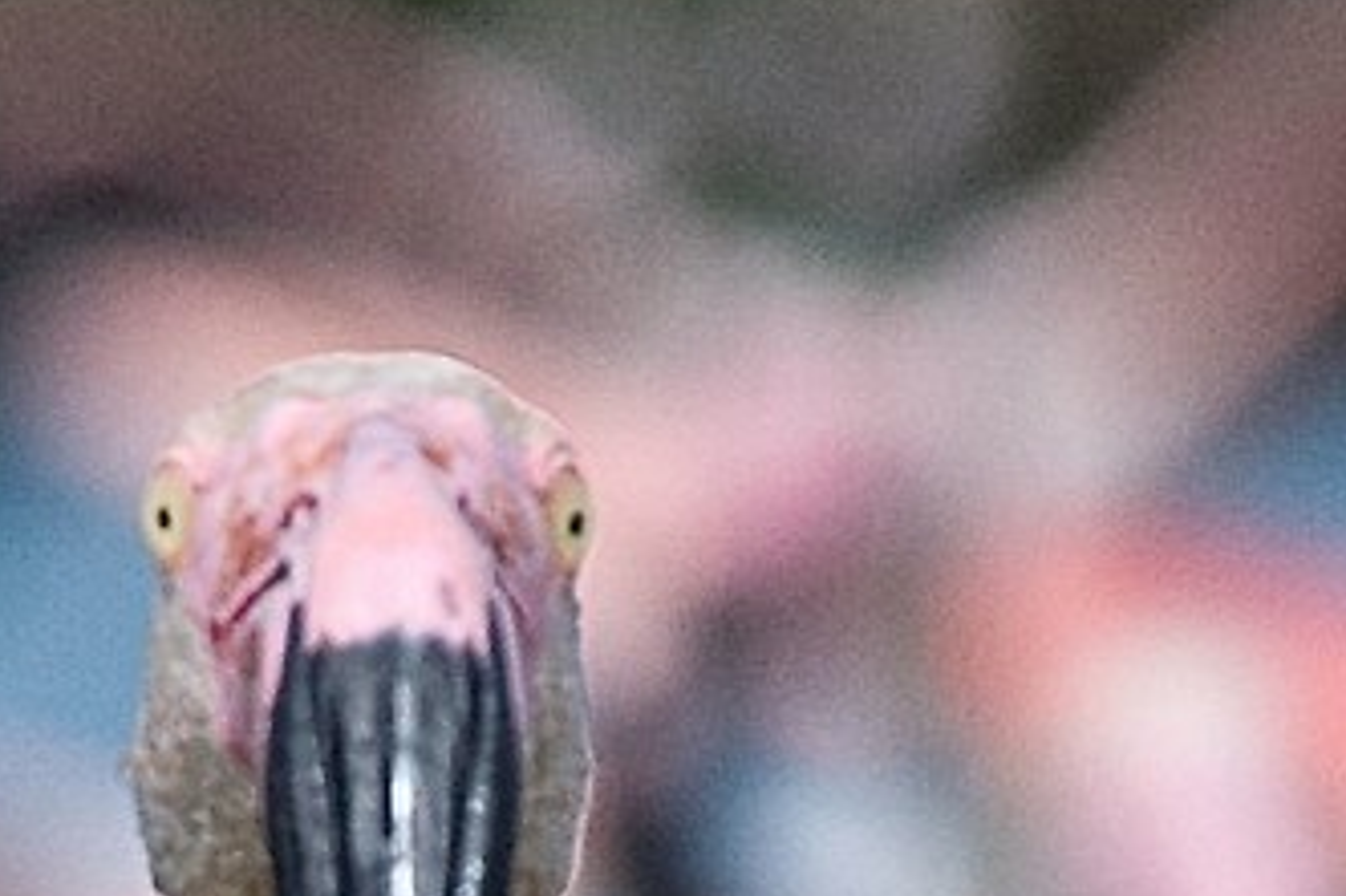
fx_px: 135237
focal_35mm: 3619
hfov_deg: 0.6
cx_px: 377
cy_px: 2530
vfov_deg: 0.4
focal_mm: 500
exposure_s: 1/2000
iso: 3200
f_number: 13
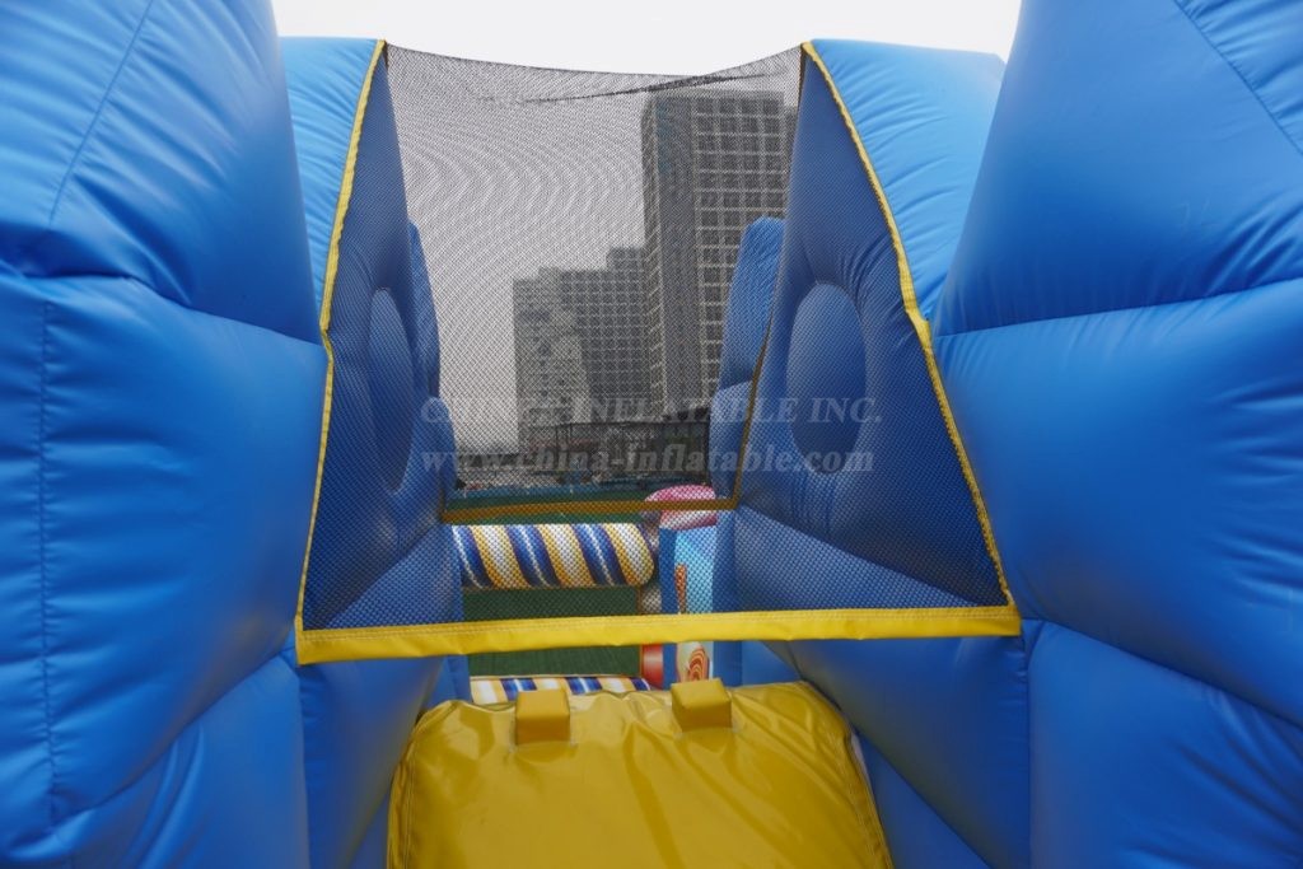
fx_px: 869
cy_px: 434
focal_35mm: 24
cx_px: 652
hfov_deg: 73.7
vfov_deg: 53.1
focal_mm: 16
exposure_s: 1/160
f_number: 4
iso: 125
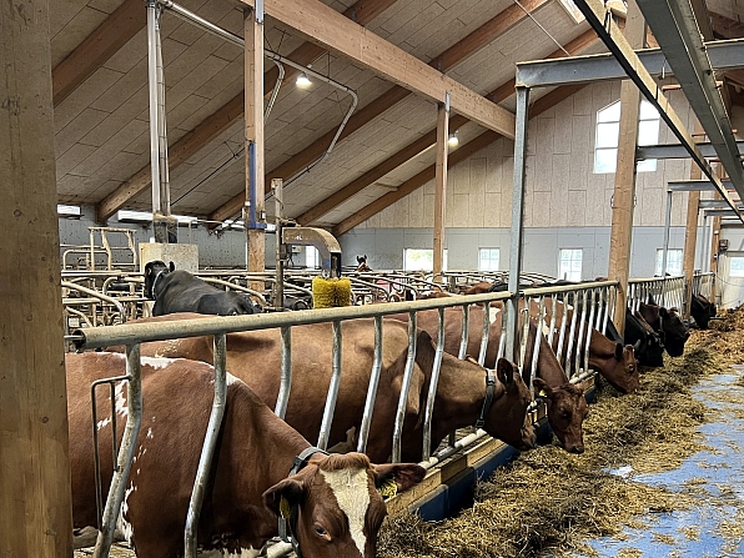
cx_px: 404
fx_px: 731
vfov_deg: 41.4
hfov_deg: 53.9
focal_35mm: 34
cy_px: 361
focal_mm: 5.7
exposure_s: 1/50
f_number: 1.5
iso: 125
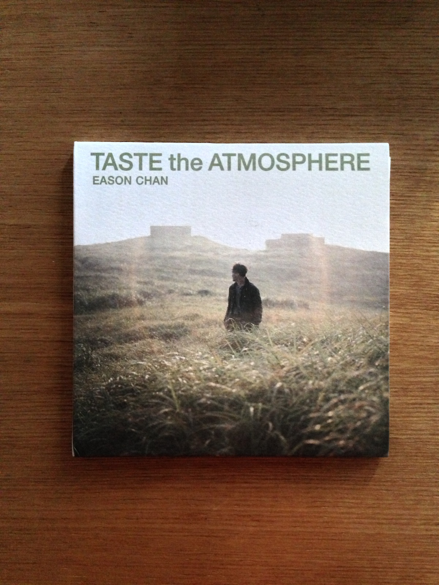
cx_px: 220
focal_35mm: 33
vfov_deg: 55.4
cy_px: 292
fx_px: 558
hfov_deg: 42.9
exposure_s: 1/15
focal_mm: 4.13
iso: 640
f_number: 2.4
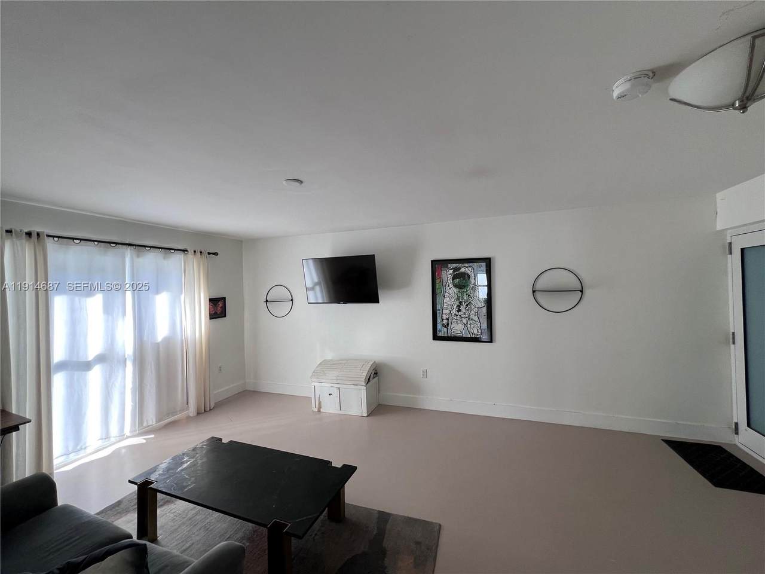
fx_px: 287
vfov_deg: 89.9
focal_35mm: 13
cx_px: 382
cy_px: 287
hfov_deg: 106.2
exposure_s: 1/99
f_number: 1.8
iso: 64
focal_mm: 1.57
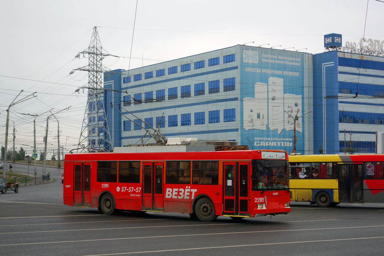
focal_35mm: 54
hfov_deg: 36.9
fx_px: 576
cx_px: 192
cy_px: 128
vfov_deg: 25.1
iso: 200
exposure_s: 1/500
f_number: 3.5
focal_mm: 20.19
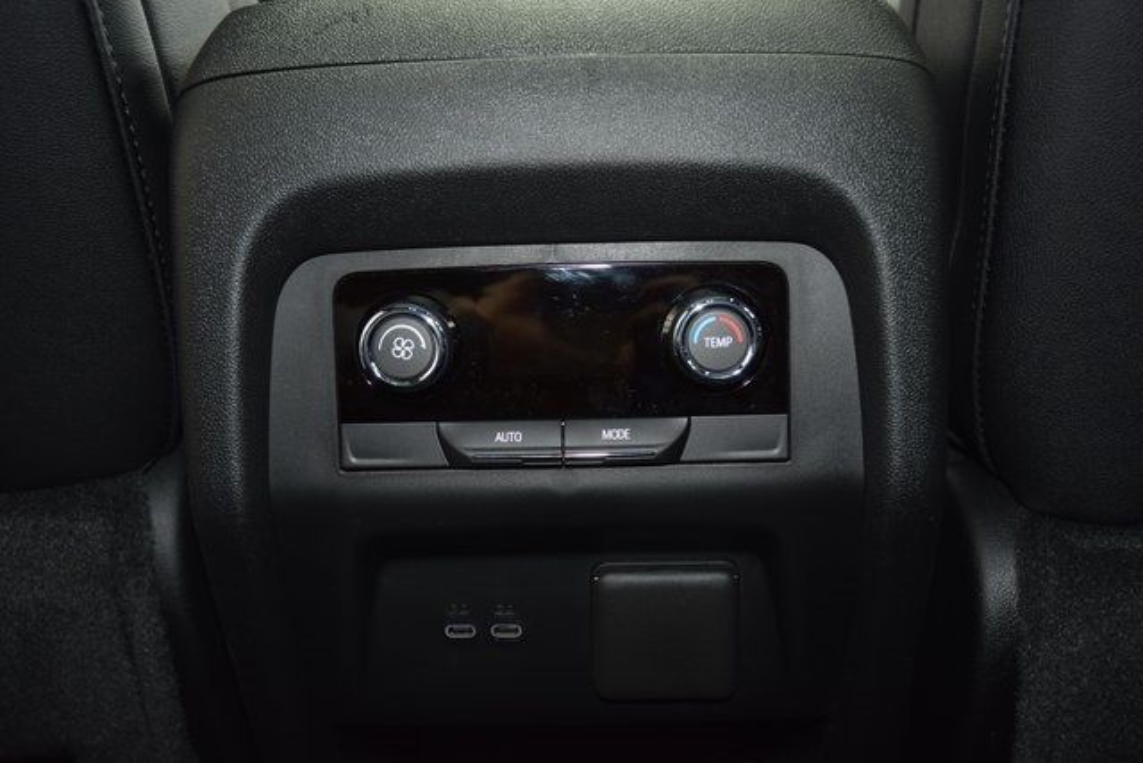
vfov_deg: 33.0
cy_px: 382
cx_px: 572
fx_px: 1286
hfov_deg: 47.9
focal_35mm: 40
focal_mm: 27
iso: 720
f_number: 3.8
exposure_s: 1/10
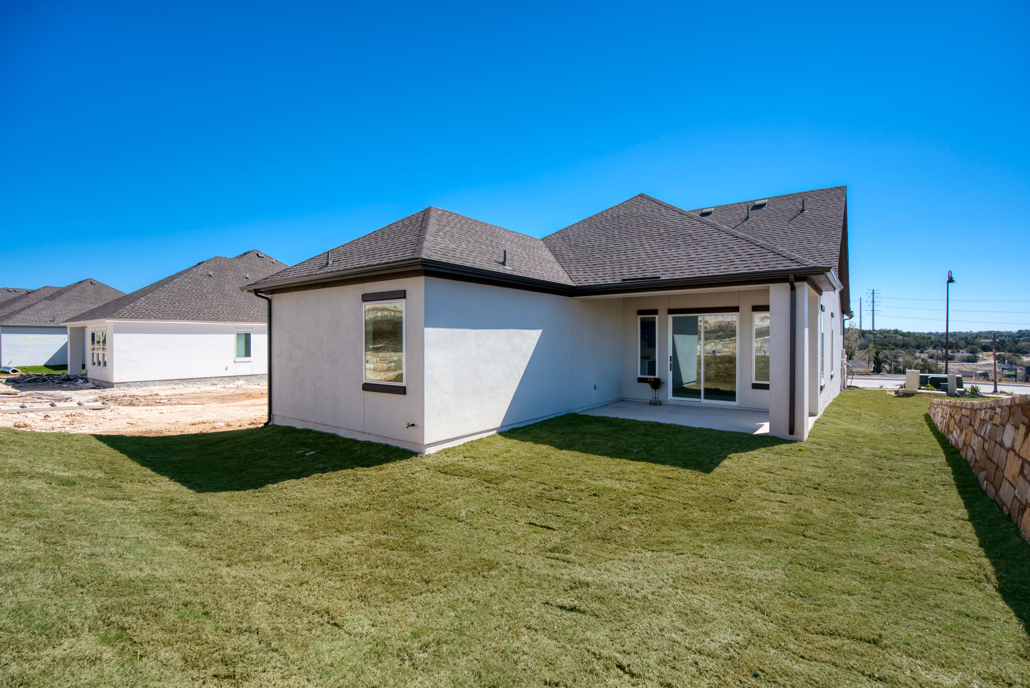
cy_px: 344
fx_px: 458
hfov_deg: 96.7
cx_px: 515
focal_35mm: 16
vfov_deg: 73.8
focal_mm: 16
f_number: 6.3
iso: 100
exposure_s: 1/80
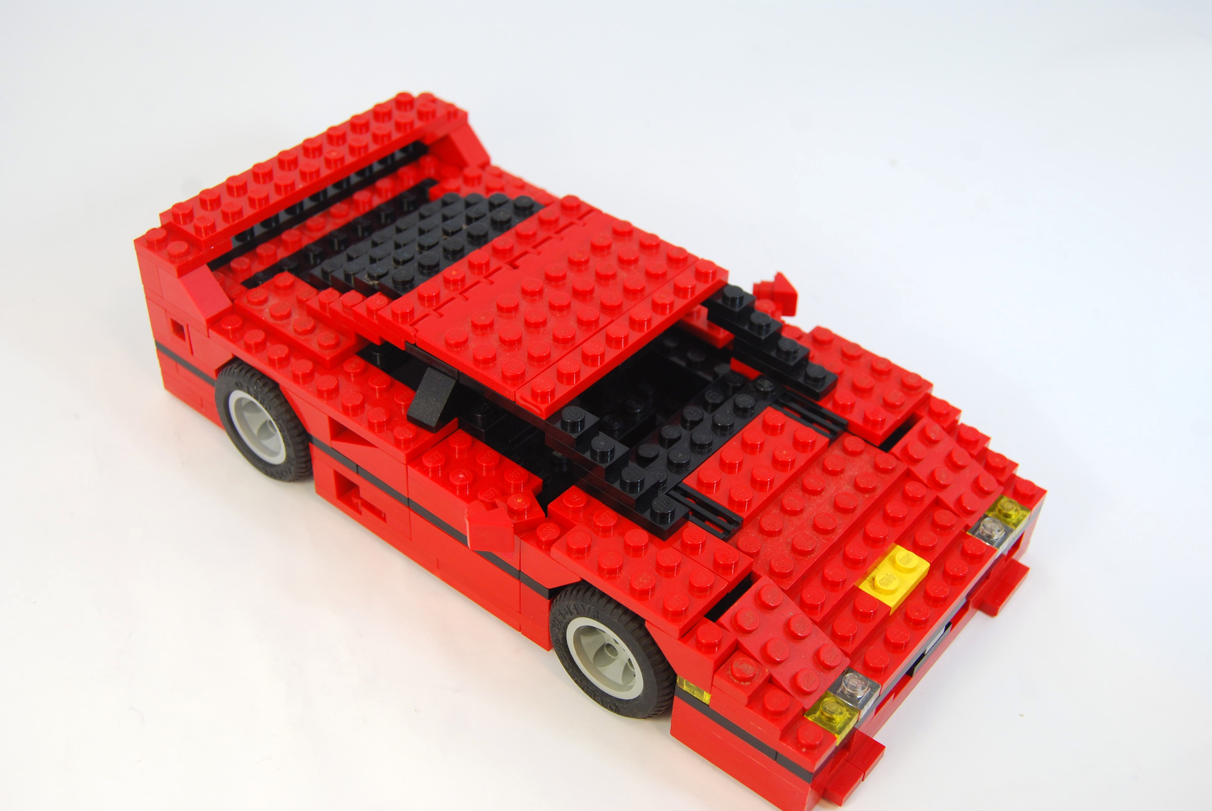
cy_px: 406
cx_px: 606
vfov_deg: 29.9
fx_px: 1517
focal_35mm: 45
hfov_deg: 43.6
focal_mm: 30
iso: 200
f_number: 6.3
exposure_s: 1/60
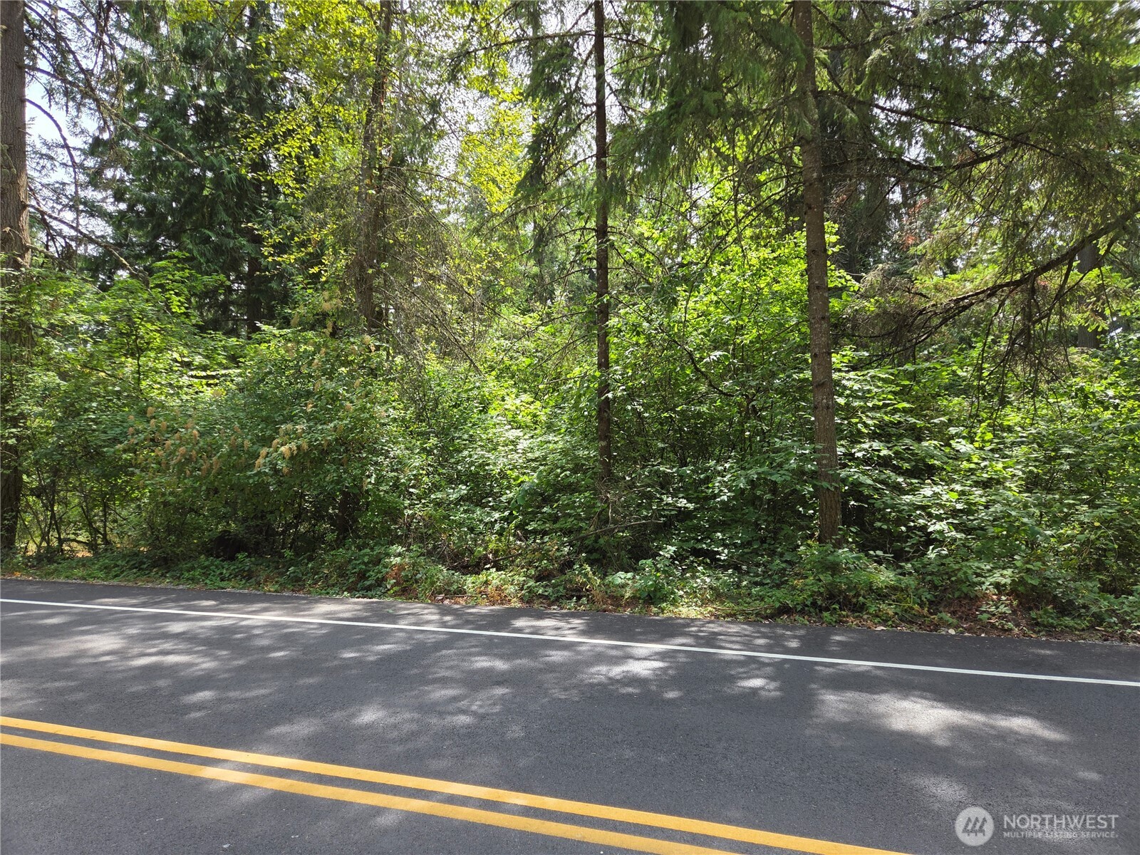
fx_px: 757
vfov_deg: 58.9
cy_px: 428
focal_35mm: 23
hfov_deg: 73.9
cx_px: 570
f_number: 1.8
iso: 80
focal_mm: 5.4
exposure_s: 1/628
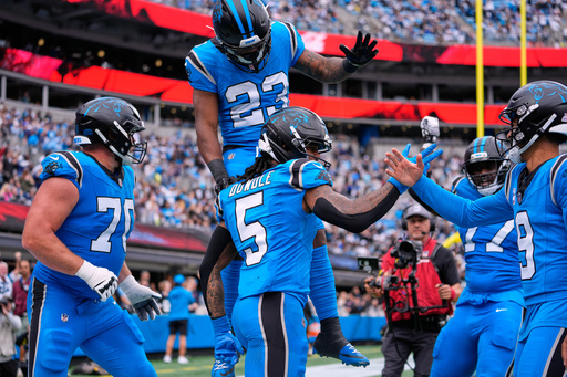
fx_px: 1102
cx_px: 284
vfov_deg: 19.4
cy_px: 188
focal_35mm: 70
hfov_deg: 28.9
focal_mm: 70
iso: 320
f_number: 2.8
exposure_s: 1/2000
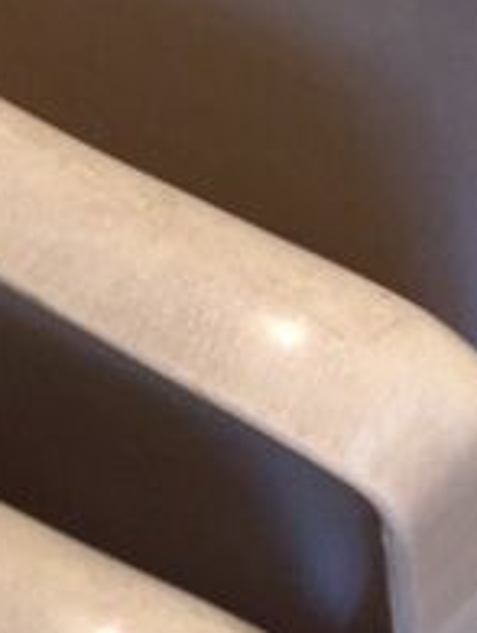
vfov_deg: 19.1
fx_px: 1740
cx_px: -279
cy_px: -188
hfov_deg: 14.4
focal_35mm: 95
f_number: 2.2
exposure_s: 1/33
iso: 250
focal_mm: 4.15
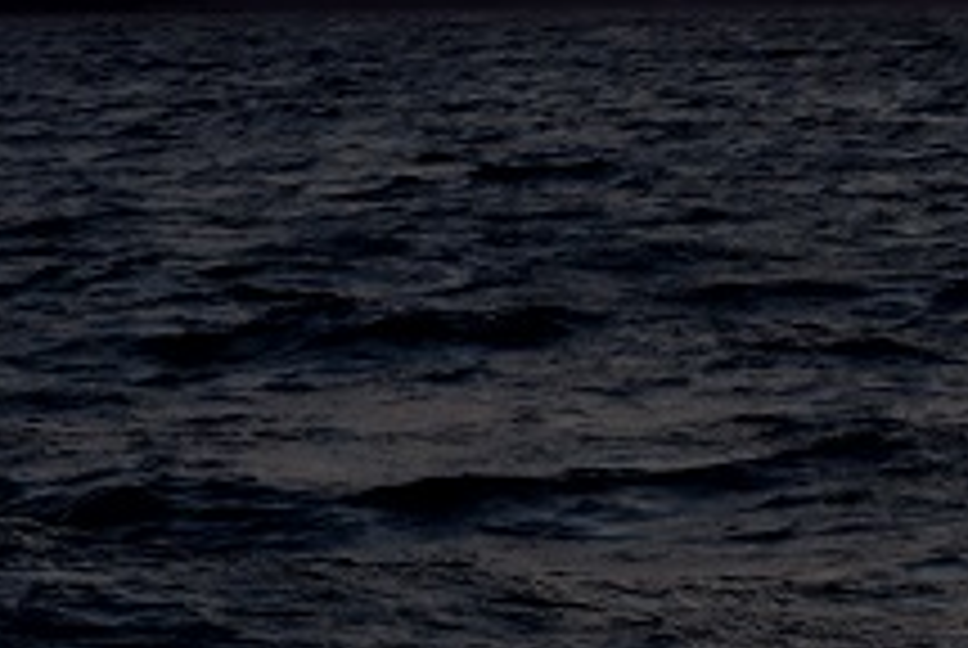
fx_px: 8751
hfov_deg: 6.3
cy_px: 394
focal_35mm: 325
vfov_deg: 4.2
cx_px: 986
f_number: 16
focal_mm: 70
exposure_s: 1/80
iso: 320
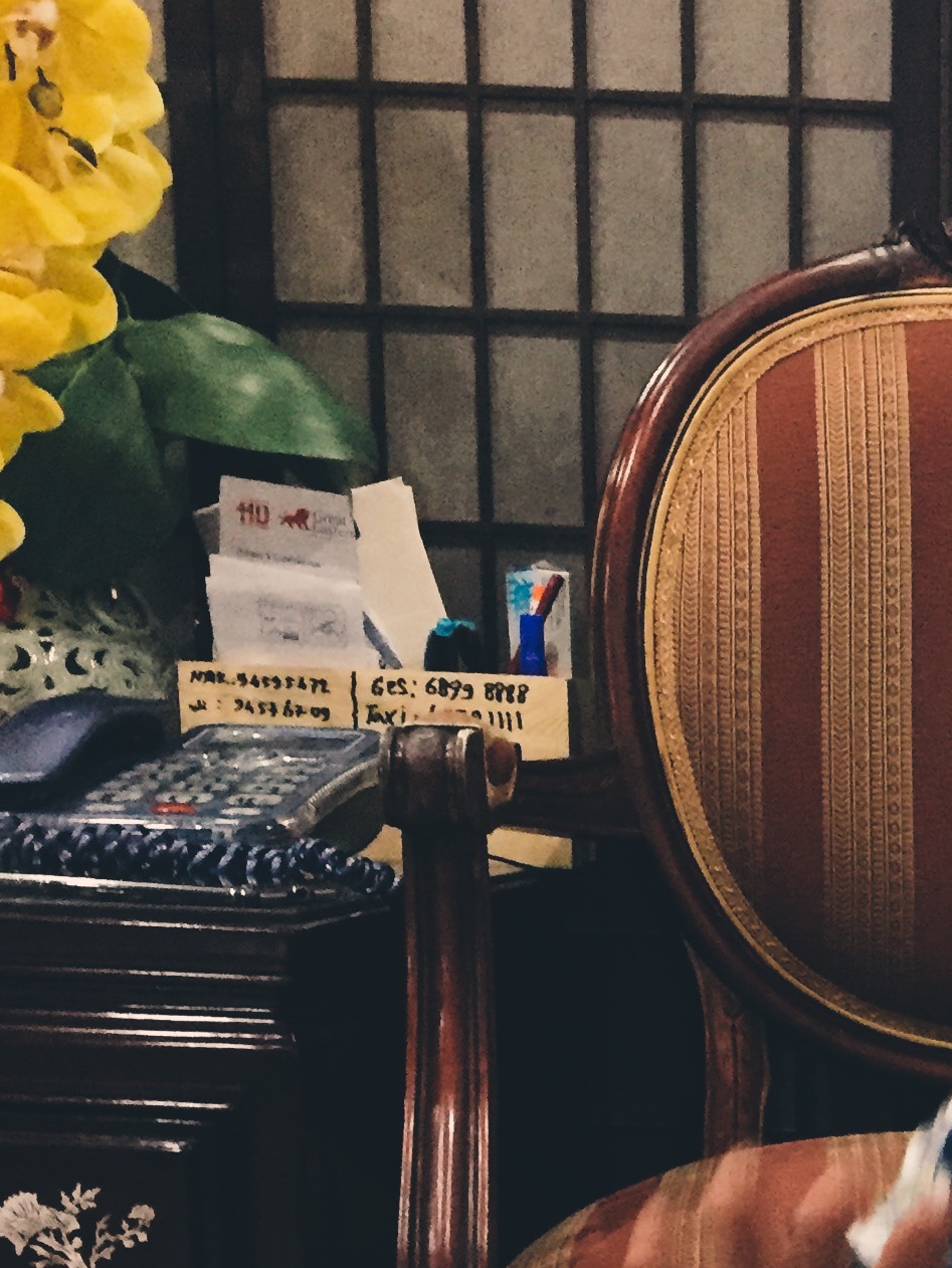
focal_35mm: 75
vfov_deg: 24.0
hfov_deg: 18.4
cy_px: 1456
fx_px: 2749
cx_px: 1207
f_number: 2.2
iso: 250
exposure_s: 1/17
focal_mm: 4.15
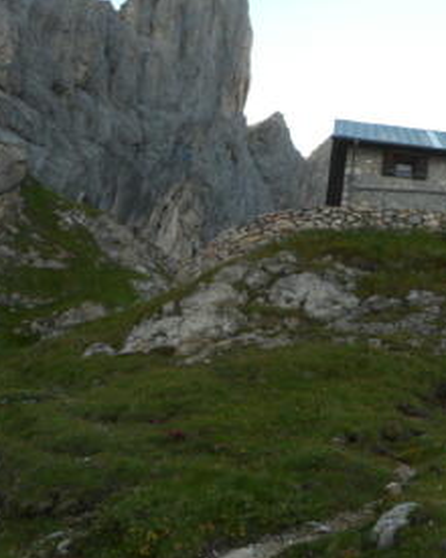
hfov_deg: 28.2
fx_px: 858
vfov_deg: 36.0
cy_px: 266
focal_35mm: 52
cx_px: 388
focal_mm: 4.5
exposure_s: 1/160
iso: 80
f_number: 3.7
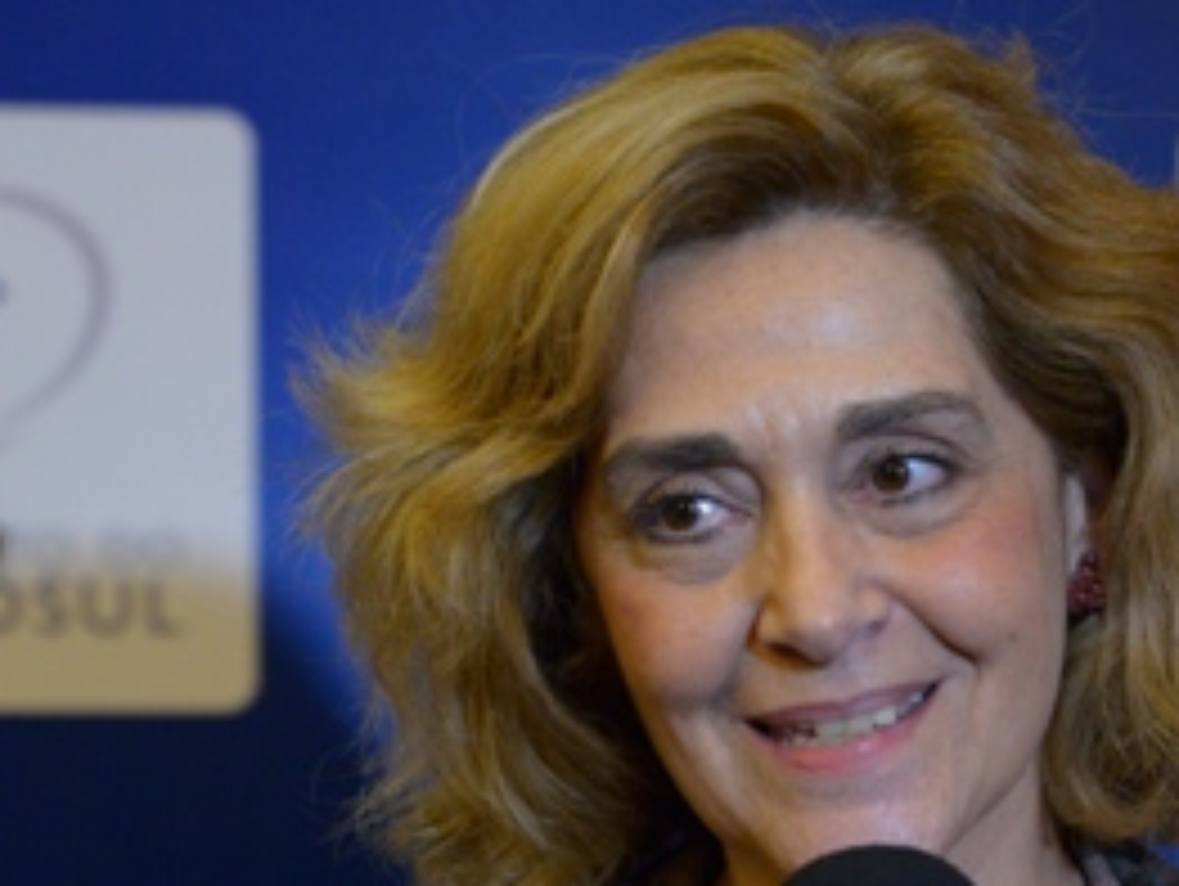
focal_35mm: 115
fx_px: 3920
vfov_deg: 12.9
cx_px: 873
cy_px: 627
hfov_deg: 17.0
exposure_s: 1/60
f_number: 4.5
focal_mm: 70
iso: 3200
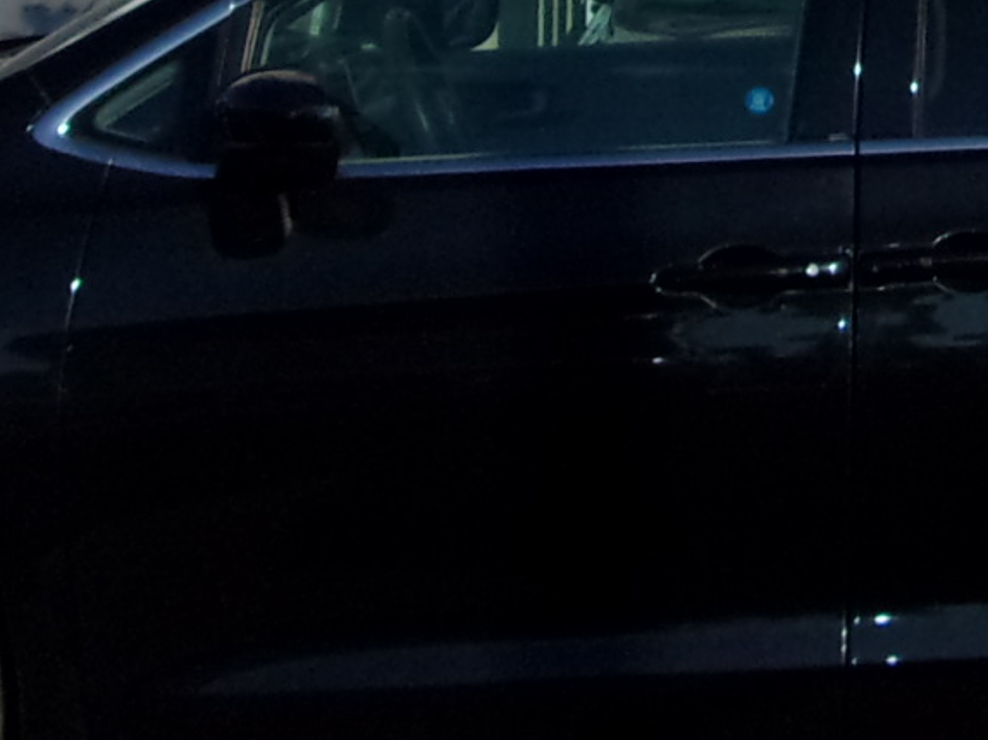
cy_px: -482
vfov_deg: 11.5
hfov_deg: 15.8
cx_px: 1031
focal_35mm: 122
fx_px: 3481
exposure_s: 1/550
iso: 200
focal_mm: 4.9
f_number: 10.4
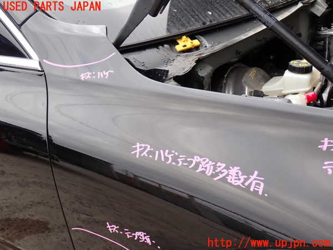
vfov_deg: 35.1
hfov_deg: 45.8
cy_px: 125
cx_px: 166
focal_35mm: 41
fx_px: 394
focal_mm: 7.31
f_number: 2.8
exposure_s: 1/125
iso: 100
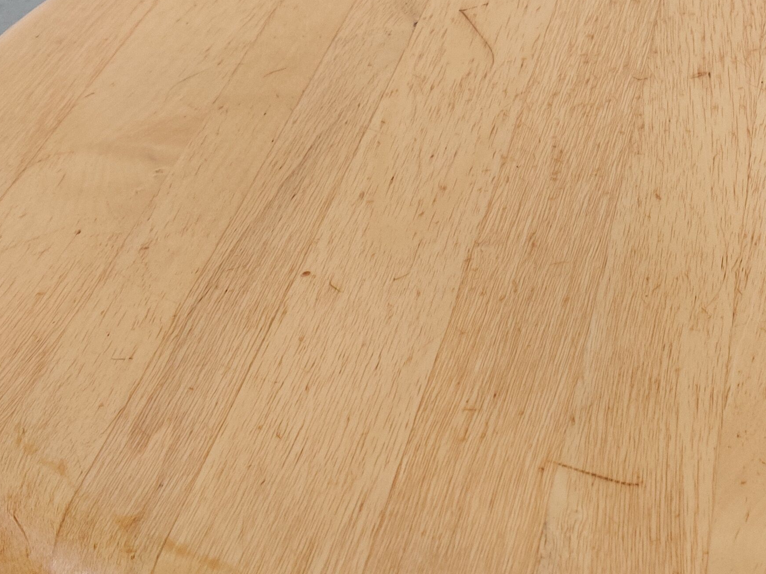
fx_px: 1372
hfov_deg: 30.8
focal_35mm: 62
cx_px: 552
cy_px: 326
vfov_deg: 23.6
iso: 250
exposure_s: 1/100
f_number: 1.65
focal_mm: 4.75
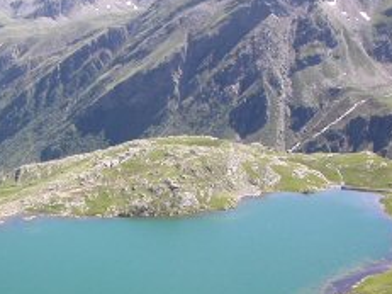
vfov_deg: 22.5
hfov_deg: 29.7
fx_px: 724
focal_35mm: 64
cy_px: 243
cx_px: 88
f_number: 4.5
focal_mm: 5.6
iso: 100
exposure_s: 1/213
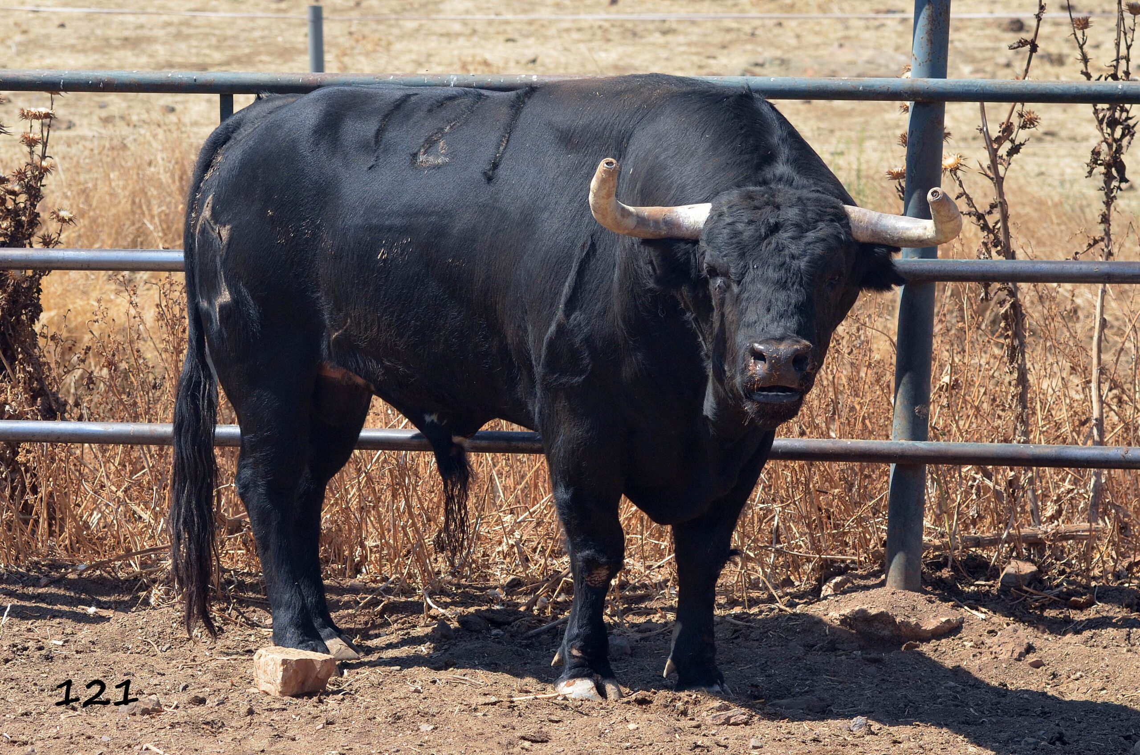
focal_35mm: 123
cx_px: 570
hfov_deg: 16.7
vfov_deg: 11.1
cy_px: 378
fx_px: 3887
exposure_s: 1/1250
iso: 400
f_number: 5
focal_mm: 82
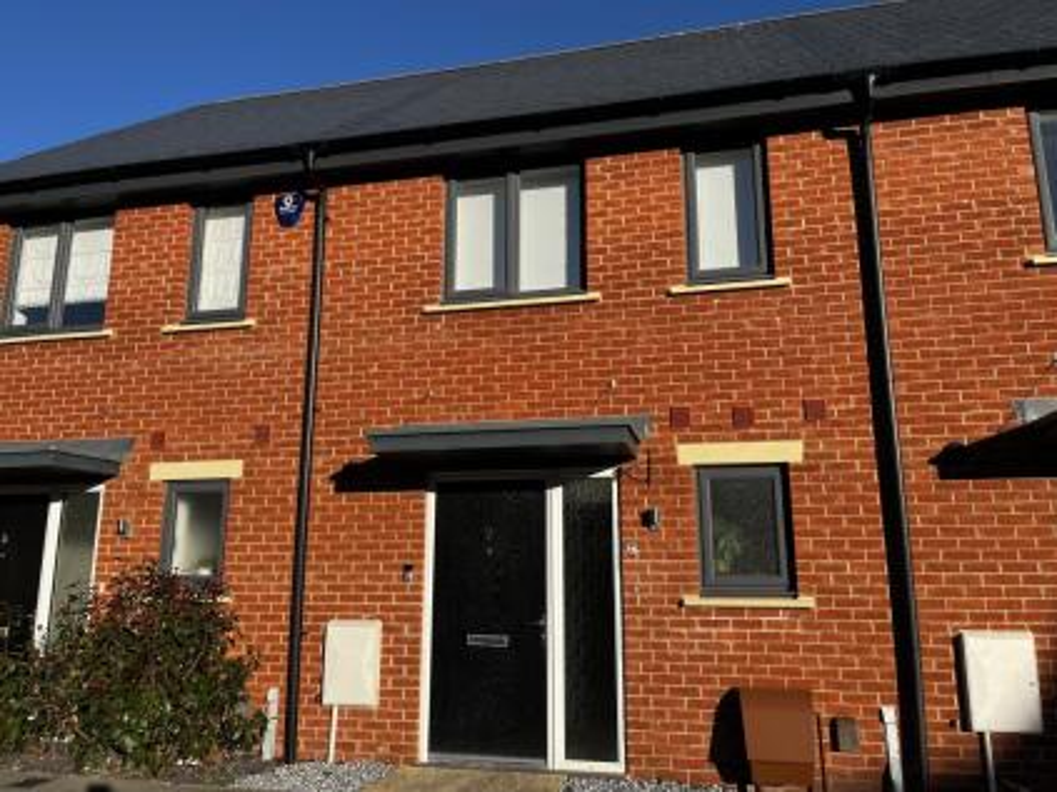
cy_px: 396
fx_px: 794
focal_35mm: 26
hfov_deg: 67.3
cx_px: 528
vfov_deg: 53.0
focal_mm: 5.1
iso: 50
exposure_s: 1/2967
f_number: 1.6
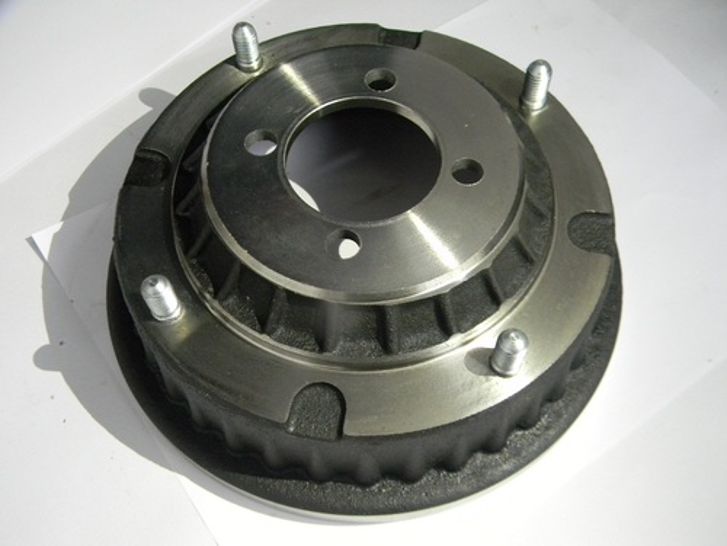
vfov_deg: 39.7
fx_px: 756
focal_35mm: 36
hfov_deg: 51.4
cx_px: 364
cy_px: 273
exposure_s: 1/11.7
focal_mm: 6.4
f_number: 3.7
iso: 400
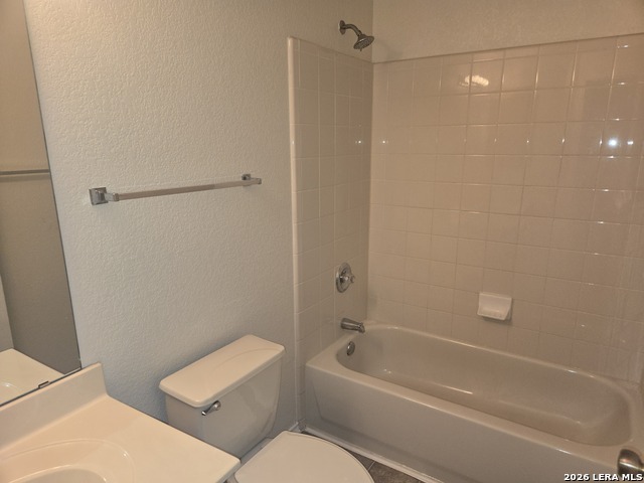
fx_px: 428
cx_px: 322
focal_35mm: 23
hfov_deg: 73.9
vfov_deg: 58.9
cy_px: 242
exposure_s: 1/40
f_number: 1.8
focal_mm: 5.4
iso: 100
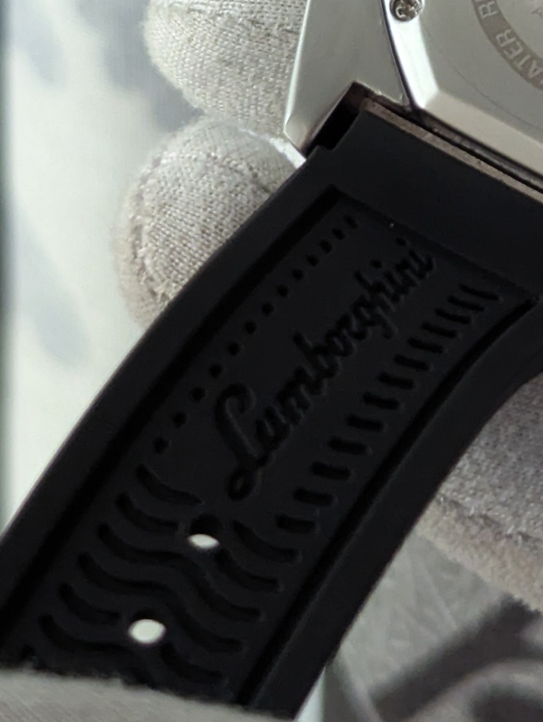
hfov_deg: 9.5
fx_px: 3254
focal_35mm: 156
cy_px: -76
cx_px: 539
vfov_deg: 12.4
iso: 236
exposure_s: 1/132
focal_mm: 6.81
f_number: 1.85
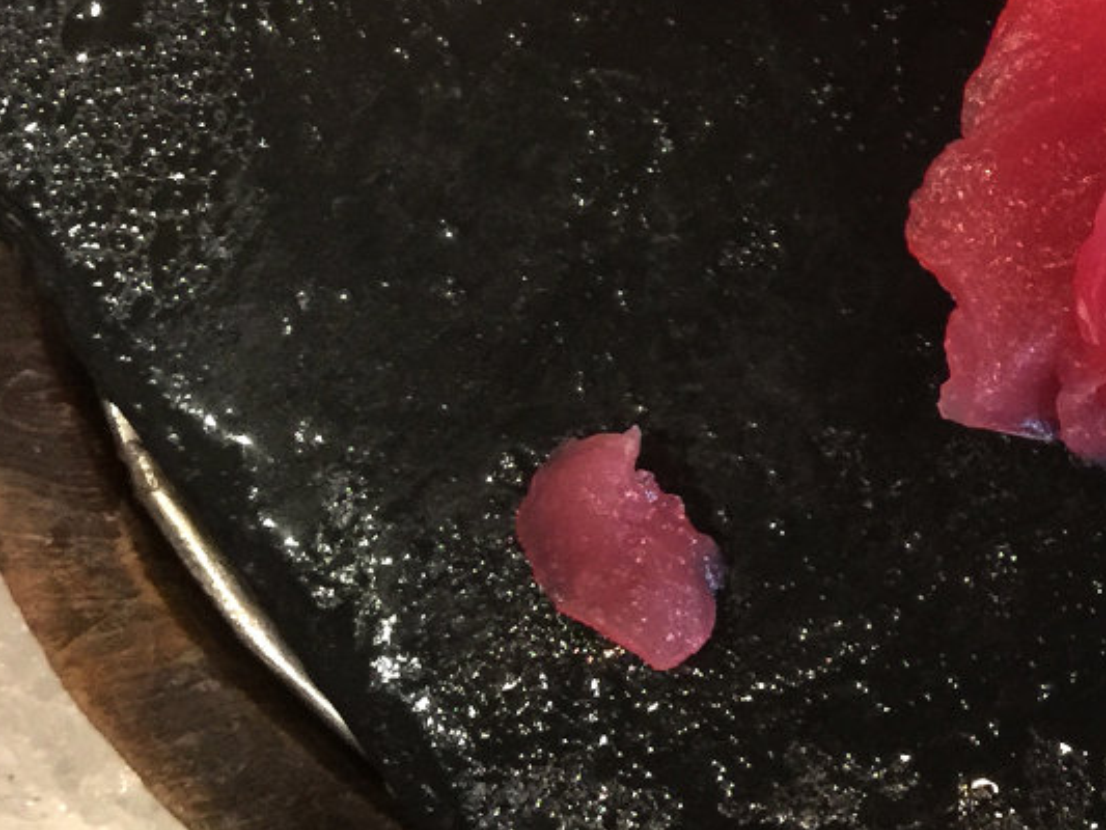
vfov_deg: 16.6
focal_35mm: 87
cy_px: -29
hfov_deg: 20.2
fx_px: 2780
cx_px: 1515
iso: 125
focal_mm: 4.15
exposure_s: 1/8
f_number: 2.2
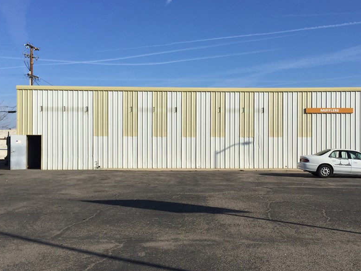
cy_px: 143
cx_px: 208
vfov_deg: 37.7
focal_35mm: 38
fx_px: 396
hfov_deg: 48.8
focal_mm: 4.15
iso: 32
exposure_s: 1/4405
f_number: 2.2
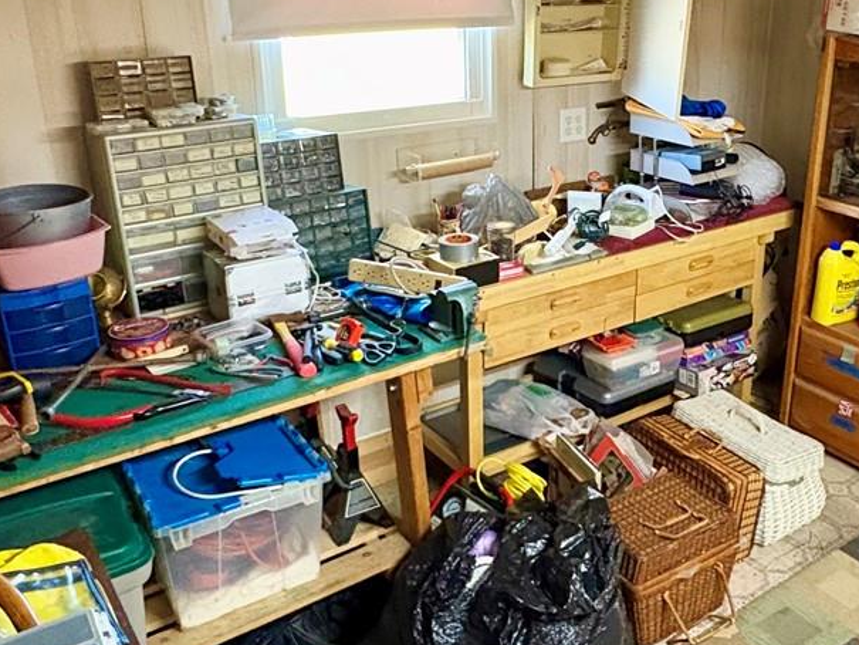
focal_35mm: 37
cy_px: 261
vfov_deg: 38.5
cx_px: 576
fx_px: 918
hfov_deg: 49.2
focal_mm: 2.22
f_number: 2.2
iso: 800
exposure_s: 1/60
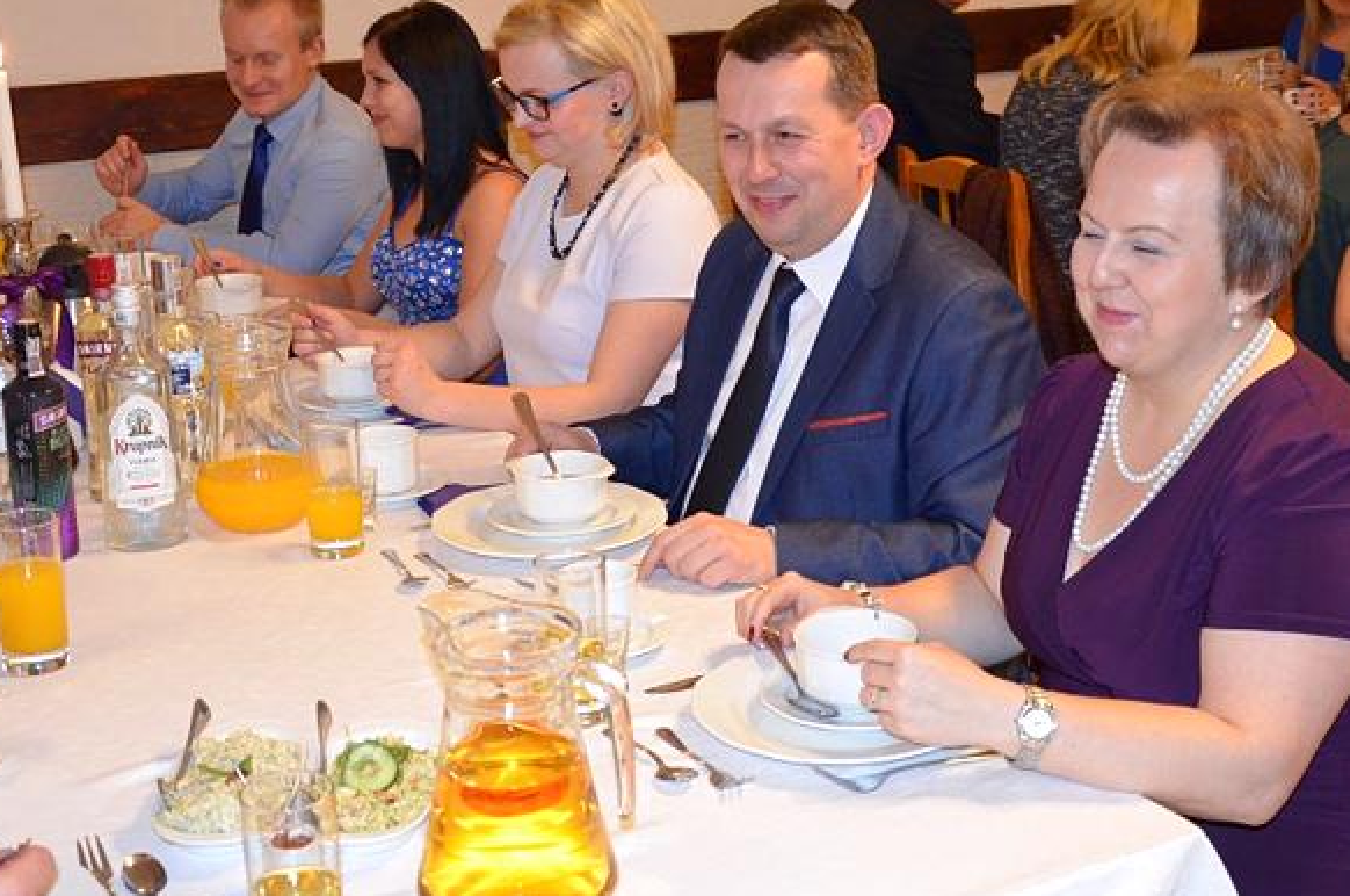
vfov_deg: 24.5
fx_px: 2049
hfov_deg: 36.5
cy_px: 298
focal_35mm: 55
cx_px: 654
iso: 1600
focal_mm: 25
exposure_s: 1/60
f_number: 4
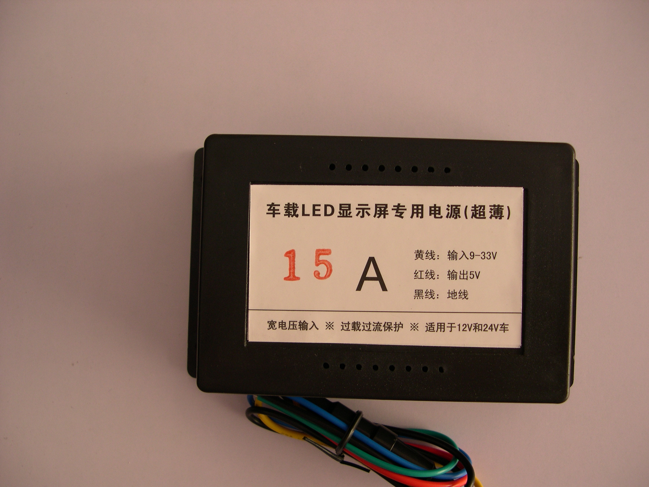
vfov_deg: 37.7
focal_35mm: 38
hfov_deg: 49.0
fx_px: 712
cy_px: 244
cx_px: 324
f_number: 2.8
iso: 100
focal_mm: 8
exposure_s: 1/23.6
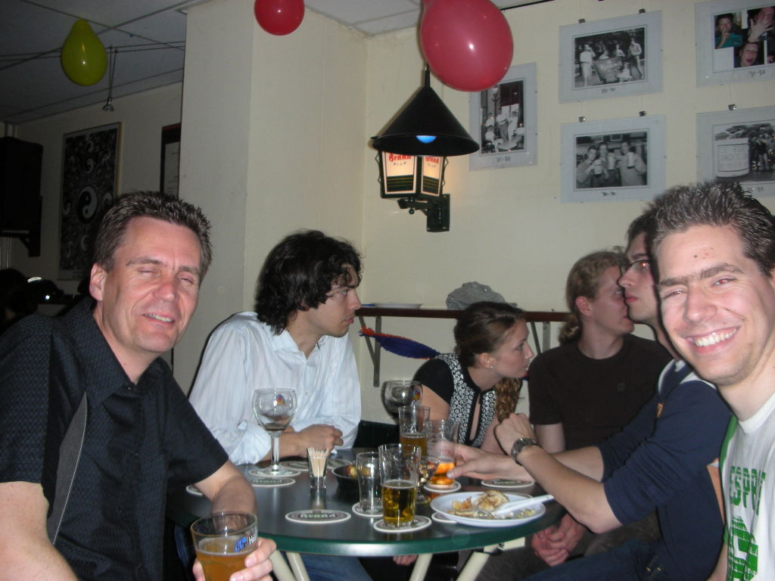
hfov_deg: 52.6
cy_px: 290
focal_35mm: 35
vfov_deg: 40.7
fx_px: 784
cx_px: 388
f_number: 3
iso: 101
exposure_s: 1/60.1
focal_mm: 5.8
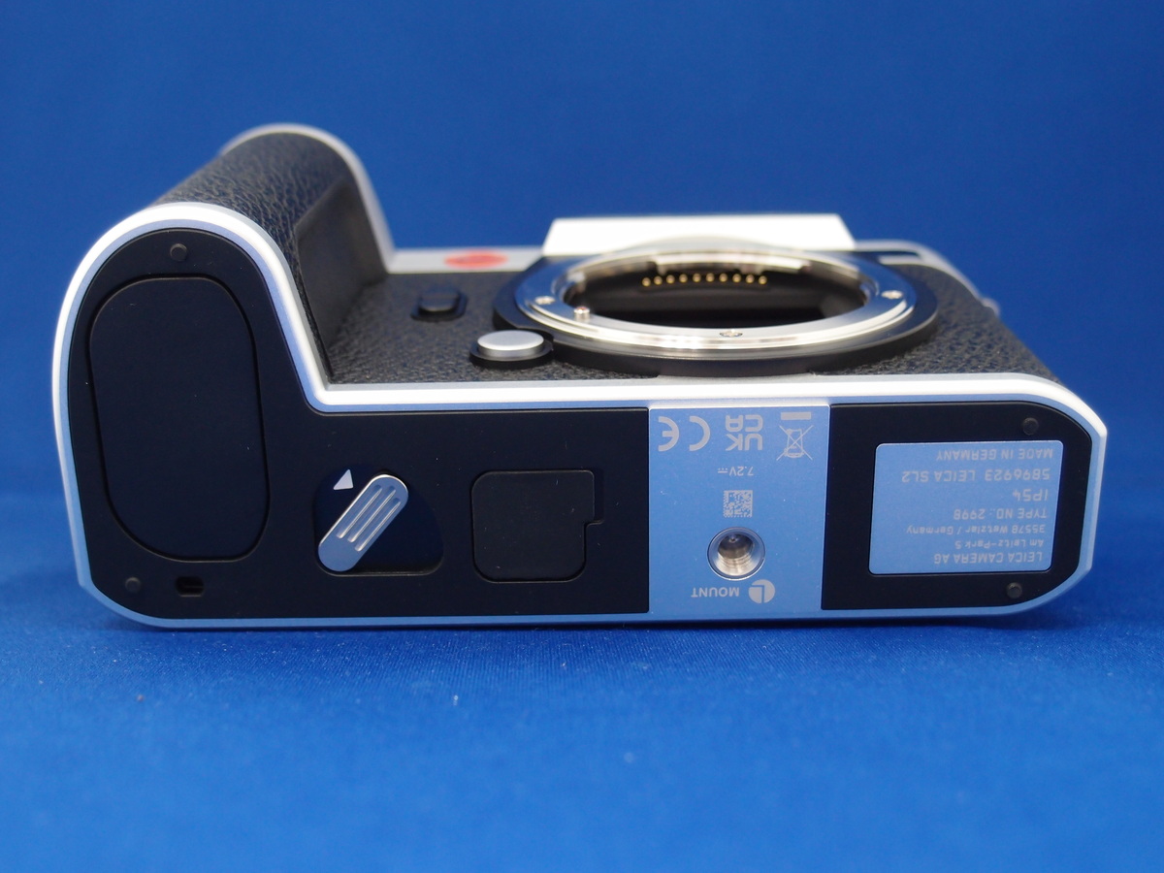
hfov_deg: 45.8
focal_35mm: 41
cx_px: 582
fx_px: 1379
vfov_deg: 35.1
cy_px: 436
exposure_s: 1/60
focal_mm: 8.99
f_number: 2
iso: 200
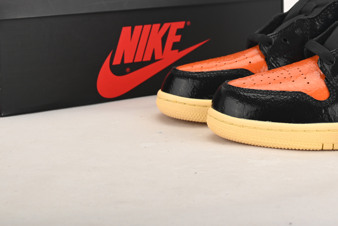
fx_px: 911
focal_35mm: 97
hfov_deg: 20.5
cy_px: 15
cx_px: 320
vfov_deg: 14.0
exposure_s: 1/200
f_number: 11
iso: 100
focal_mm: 50
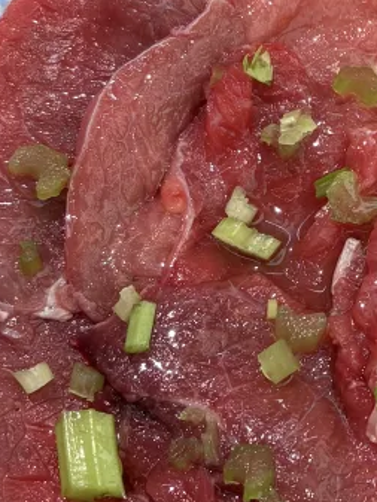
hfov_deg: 12.7
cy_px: 101
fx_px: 1611
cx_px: 550
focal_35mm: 111
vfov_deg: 17.6
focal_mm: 5.96
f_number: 1.6
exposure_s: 1/100
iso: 40
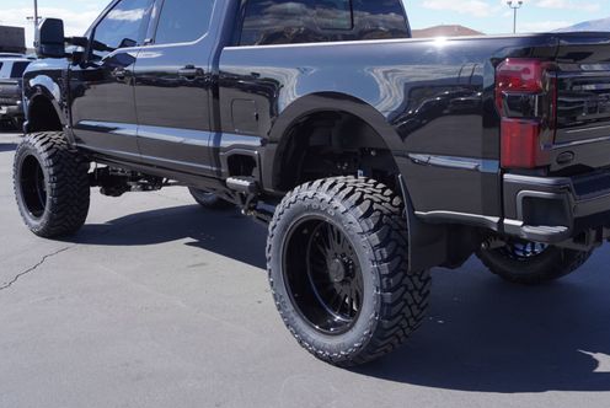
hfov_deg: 47.6
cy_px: 163
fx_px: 690
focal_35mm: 41
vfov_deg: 32.9
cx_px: 353
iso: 100
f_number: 6.3
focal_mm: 21
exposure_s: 1/200
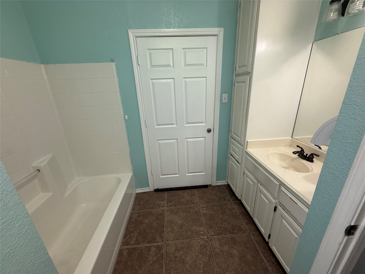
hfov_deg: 102.1
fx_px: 148
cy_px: 137
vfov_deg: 85.7
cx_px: 182
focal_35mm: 14
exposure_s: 1/60
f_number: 2.2
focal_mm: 2.22
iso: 200
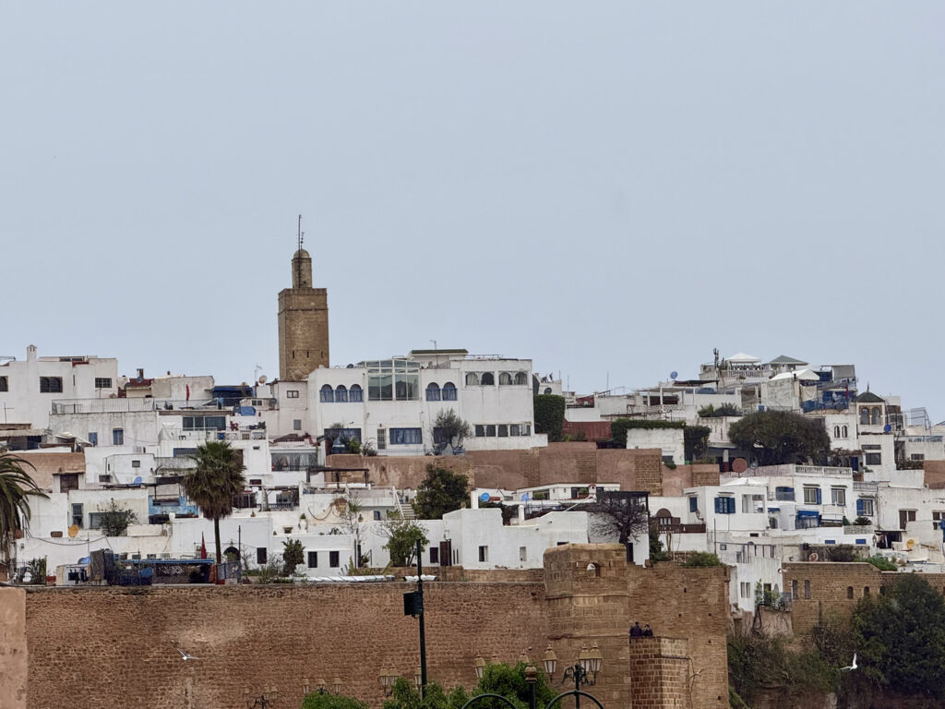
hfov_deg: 16.4
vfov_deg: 12.3
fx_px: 3276
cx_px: 472
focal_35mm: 120
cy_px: 354
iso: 50
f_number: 2.8
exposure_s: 1/1048
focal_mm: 15.66
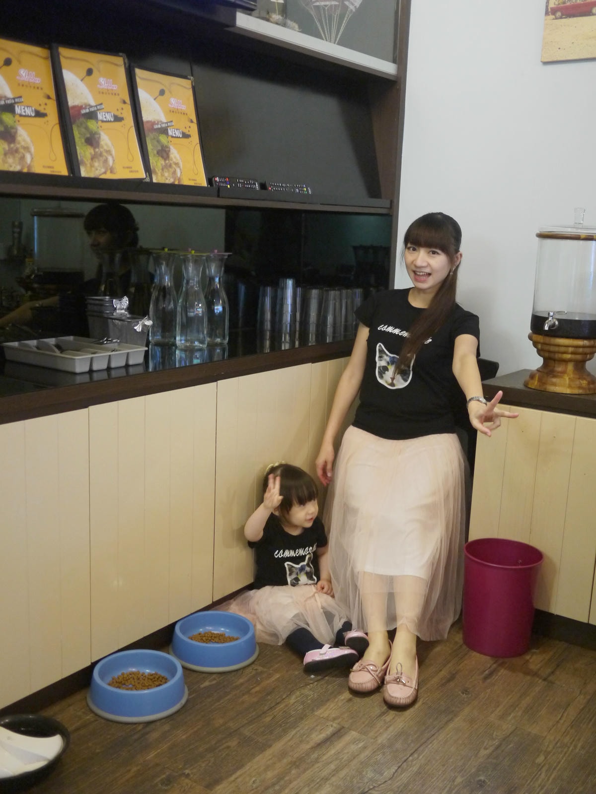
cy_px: 397
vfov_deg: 46.8
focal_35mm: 40
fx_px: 918
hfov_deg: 36.0
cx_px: 298
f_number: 1.7
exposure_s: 1/40
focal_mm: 20
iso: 800
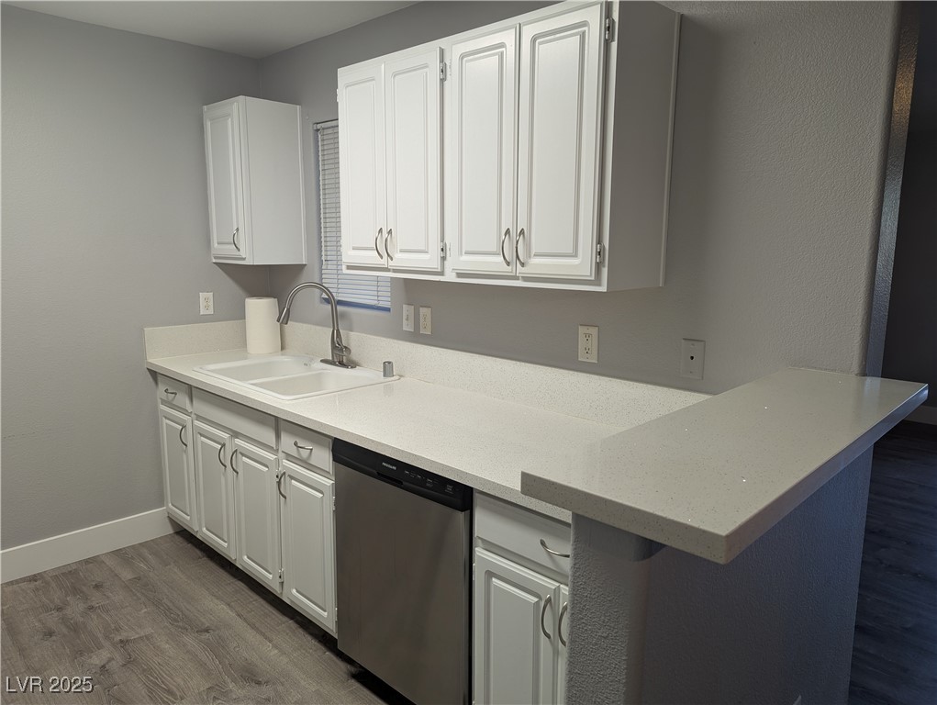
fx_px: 650
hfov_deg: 71.5
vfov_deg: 56.9
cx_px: 468
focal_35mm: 24
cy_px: 352
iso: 54
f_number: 1.85
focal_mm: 6.81
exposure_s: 1/30
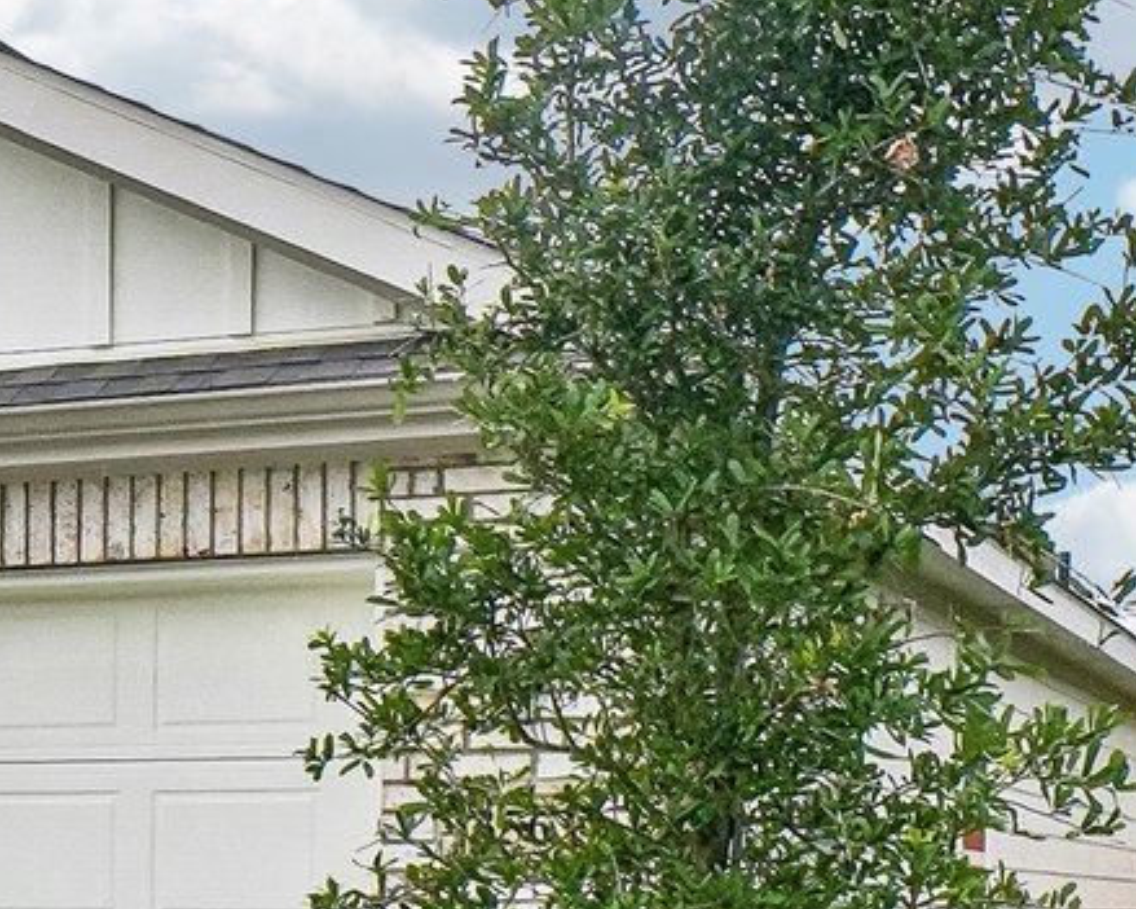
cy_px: 152
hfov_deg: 16.6
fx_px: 3529
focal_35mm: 105
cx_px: -567
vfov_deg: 14.6
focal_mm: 16
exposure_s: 1/400
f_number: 8
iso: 400
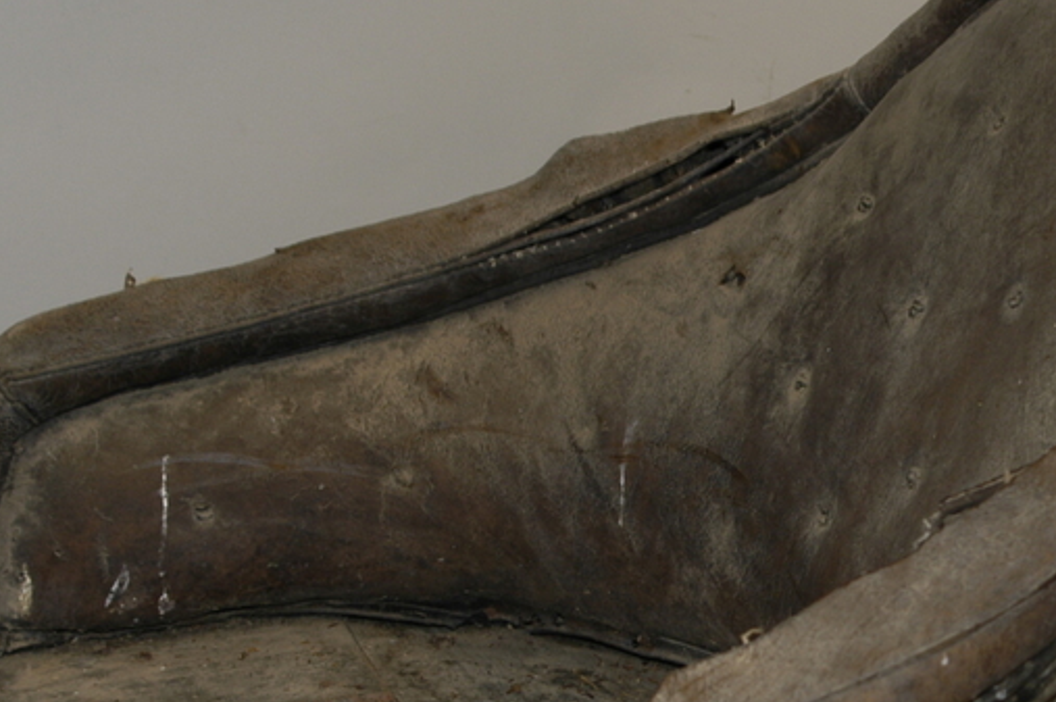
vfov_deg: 11.0
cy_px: 517
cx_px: 1066
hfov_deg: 16.2
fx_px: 3639
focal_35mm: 124
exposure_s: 1/60
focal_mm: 35
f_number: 5
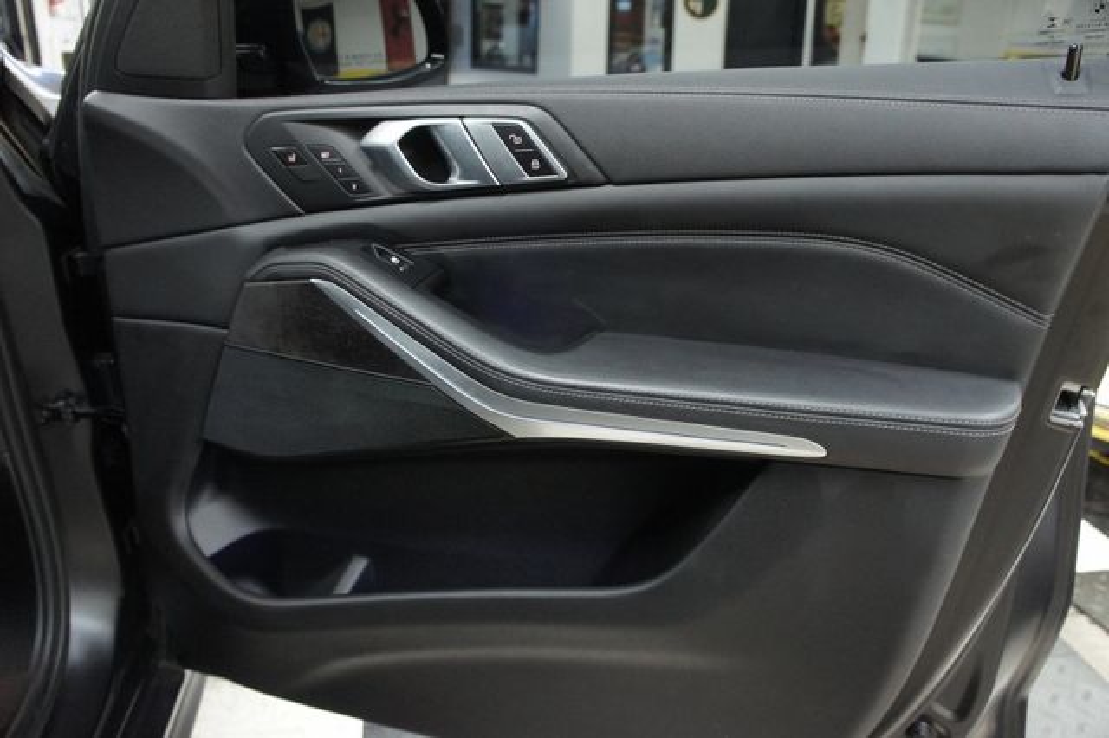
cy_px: 369
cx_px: 554
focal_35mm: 27
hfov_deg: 67.4
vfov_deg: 47.9
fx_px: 831
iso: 1600
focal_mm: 18
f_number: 3.5
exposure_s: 1/30
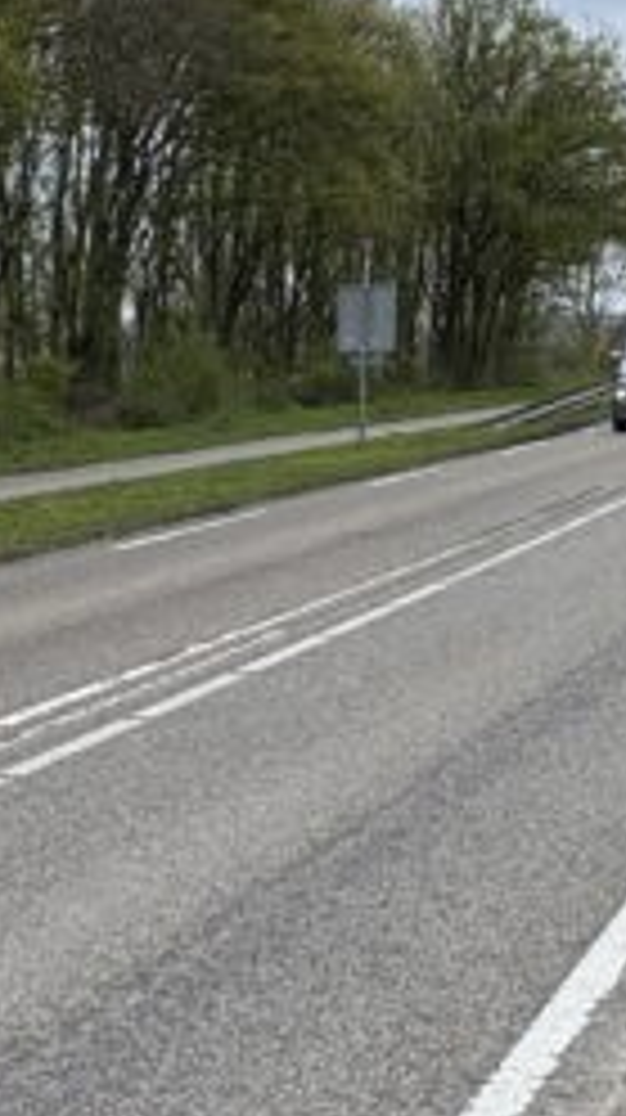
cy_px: 306
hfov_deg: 18.2
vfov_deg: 32.8
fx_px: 1864
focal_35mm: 63
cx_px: 734
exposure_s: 1/641
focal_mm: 2.22
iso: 50
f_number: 2.2
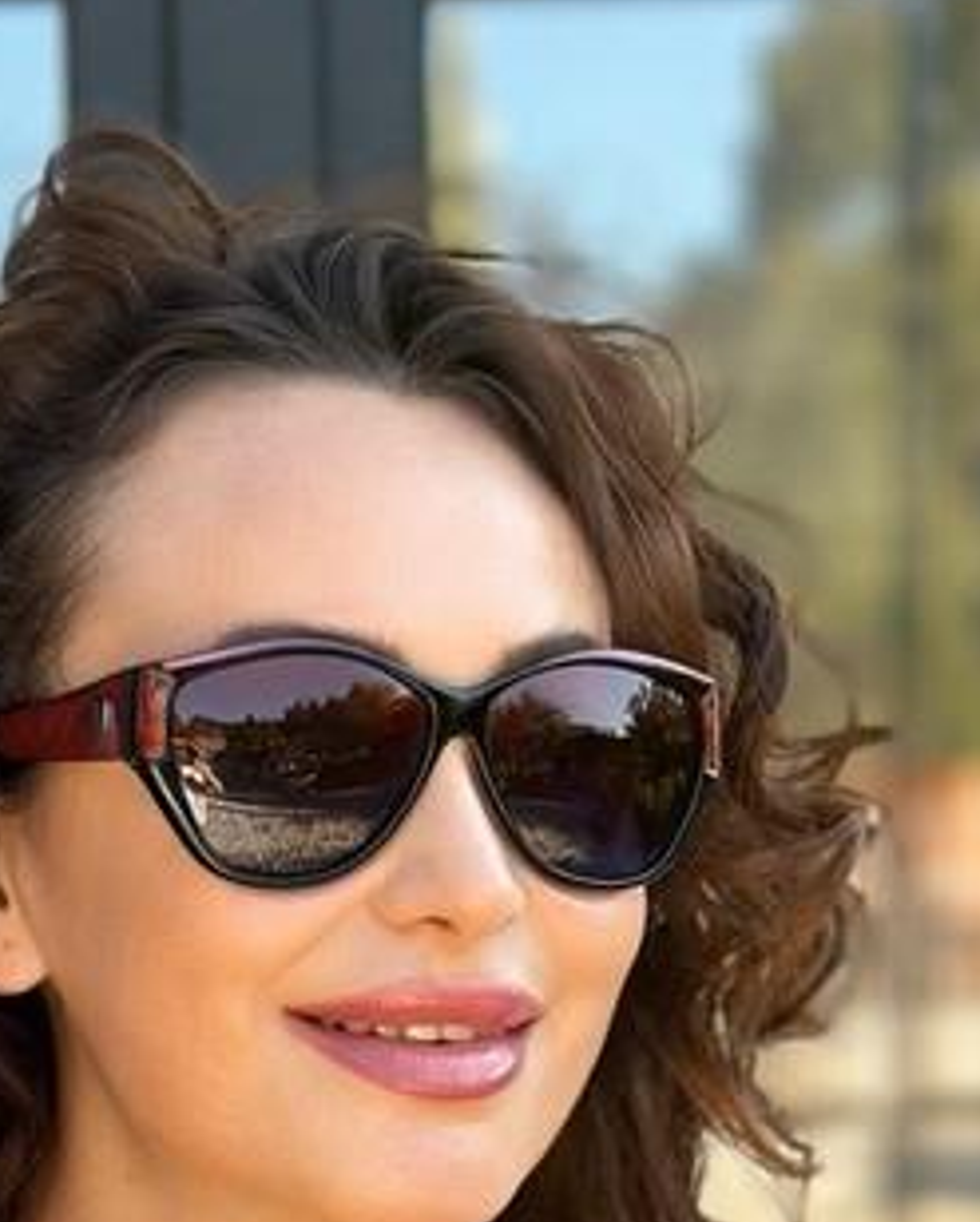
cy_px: 1619
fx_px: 5503
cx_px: 254
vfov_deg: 12.3
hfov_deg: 10.2
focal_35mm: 152
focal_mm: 6.86
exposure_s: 1/549
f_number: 1.78
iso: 80
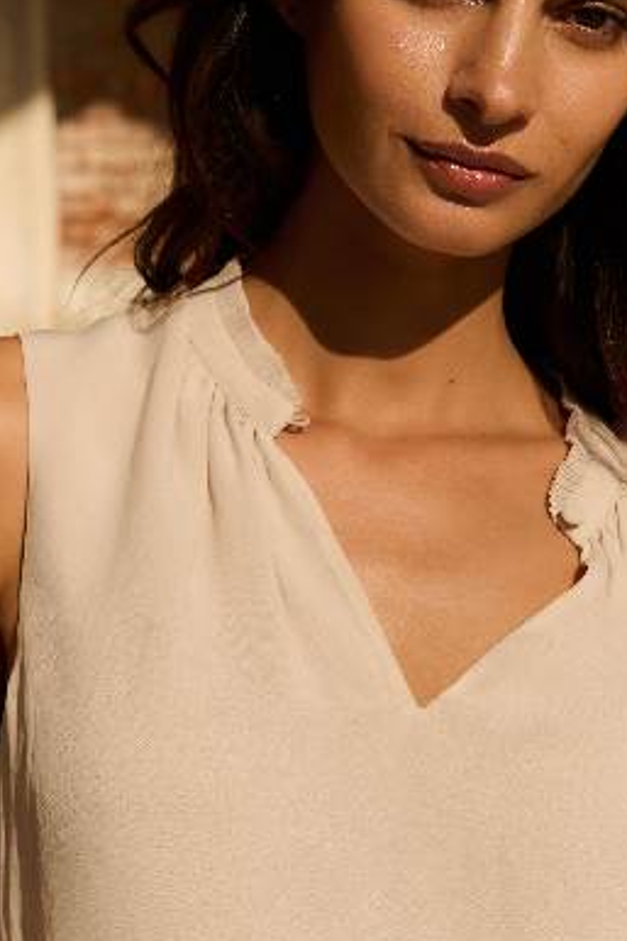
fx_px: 3085
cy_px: 495
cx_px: 390
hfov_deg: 11.6
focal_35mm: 118
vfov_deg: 17.4
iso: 250
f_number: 9
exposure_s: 1/640
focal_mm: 65
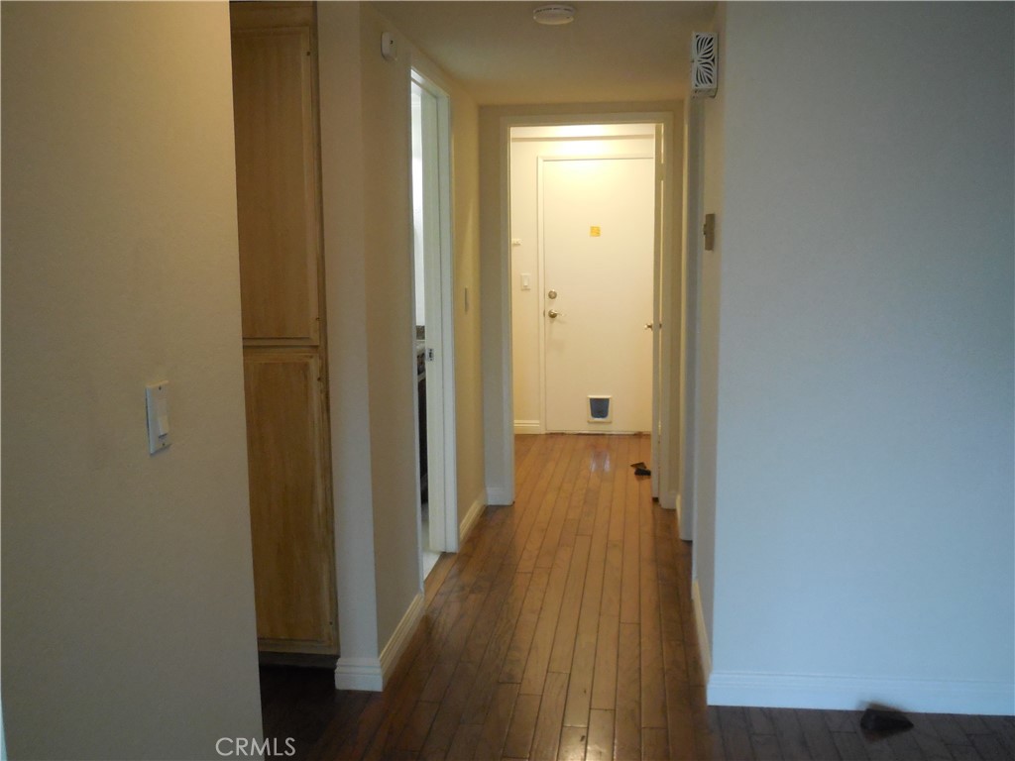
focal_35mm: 34
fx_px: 997
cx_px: 508
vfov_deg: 41.8
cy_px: 380
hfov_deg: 54.0
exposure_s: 1/100
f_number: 3.4
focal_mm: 6.1
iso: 800
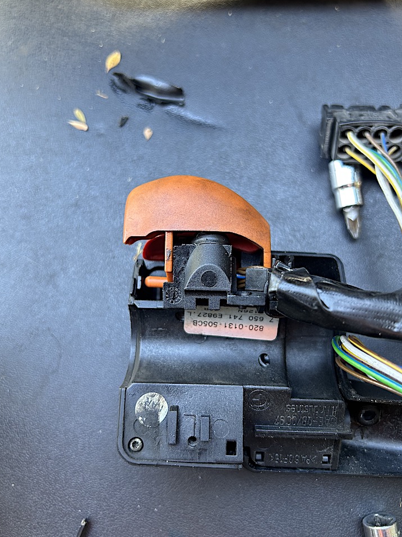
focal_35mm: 29
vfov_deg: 61.7
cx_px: 207
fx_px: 449
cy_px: 261
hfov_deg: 48.2
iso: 125
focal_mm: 5.7
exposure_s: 1/121
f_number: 1.5
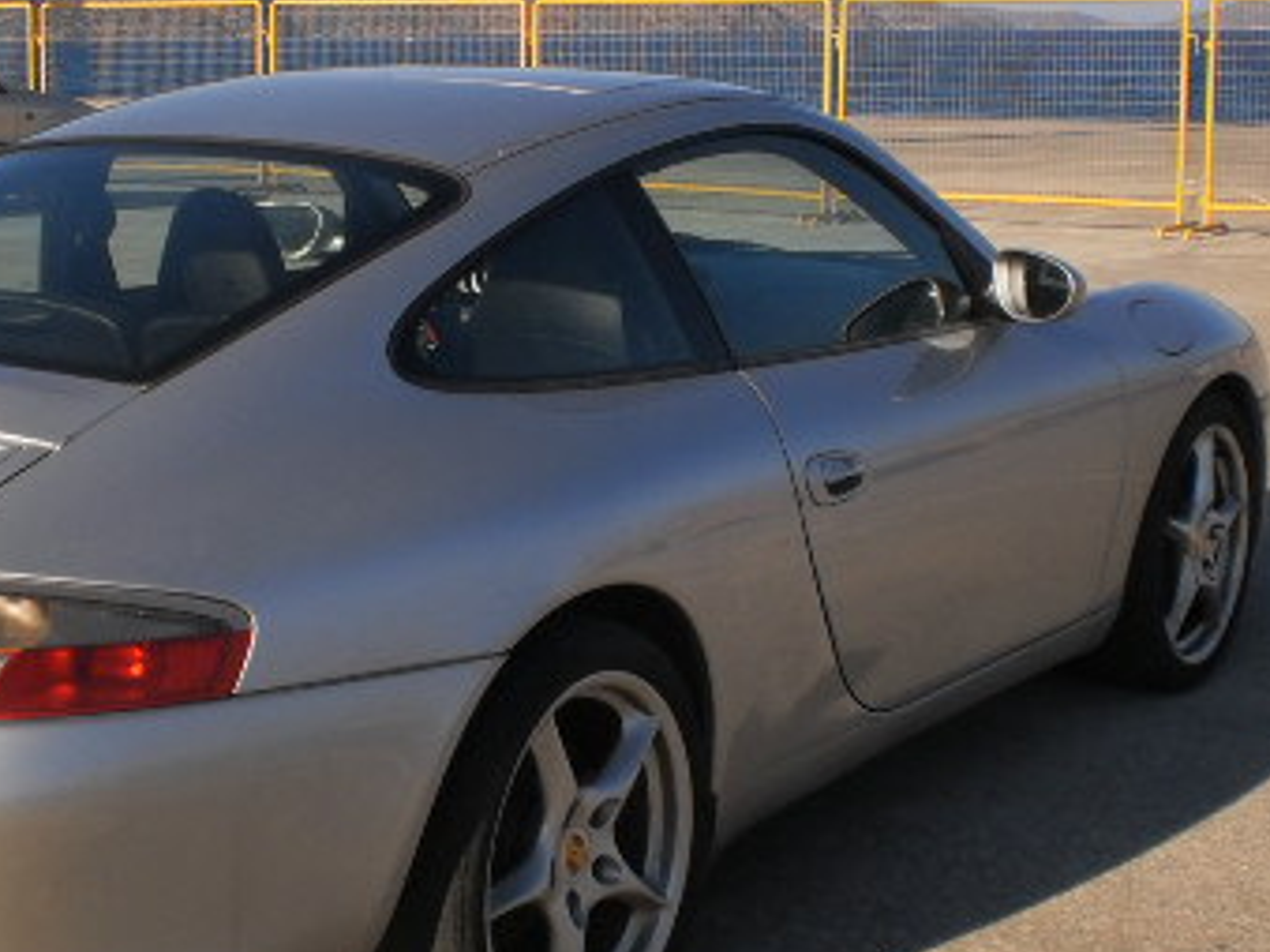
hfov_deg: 28.3
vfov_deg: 21.6
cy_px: 371
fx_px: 2494
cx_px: 397
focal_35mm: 68
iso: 100
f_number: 4.6
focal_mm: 6.3
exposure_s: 1/800
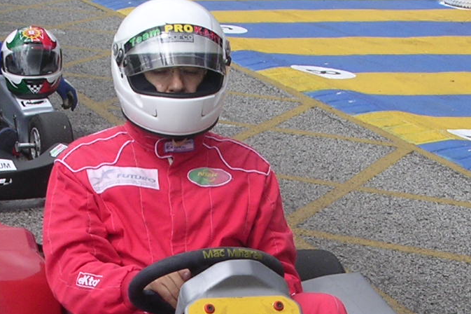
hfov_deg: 21.7
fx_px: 1229
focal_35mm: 94
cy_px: 324
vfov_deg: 14.3
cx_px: 203
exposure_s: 1/274
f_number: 5.6
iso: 100
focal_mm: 5.8
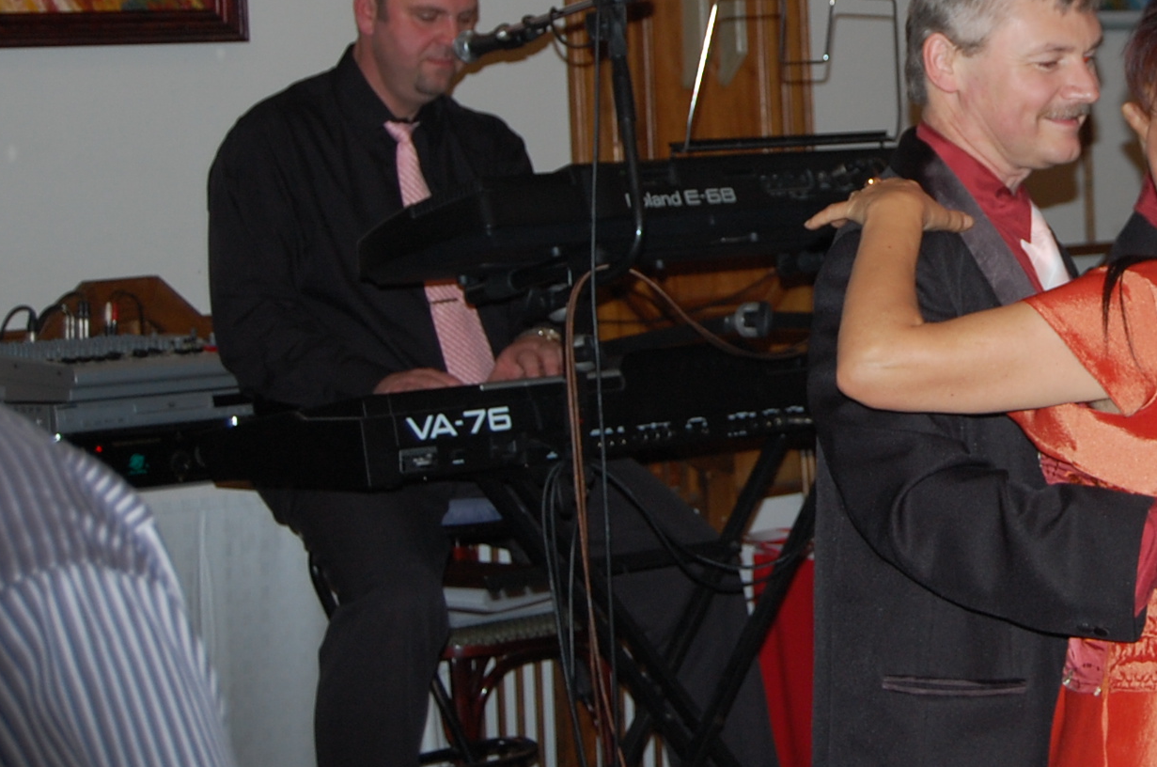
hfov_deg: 18.3
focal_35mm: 110
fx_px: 3529
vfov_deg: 12.3
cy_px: 118
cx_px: 1048
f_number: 5
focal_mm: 40
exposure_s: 1/60
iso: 400
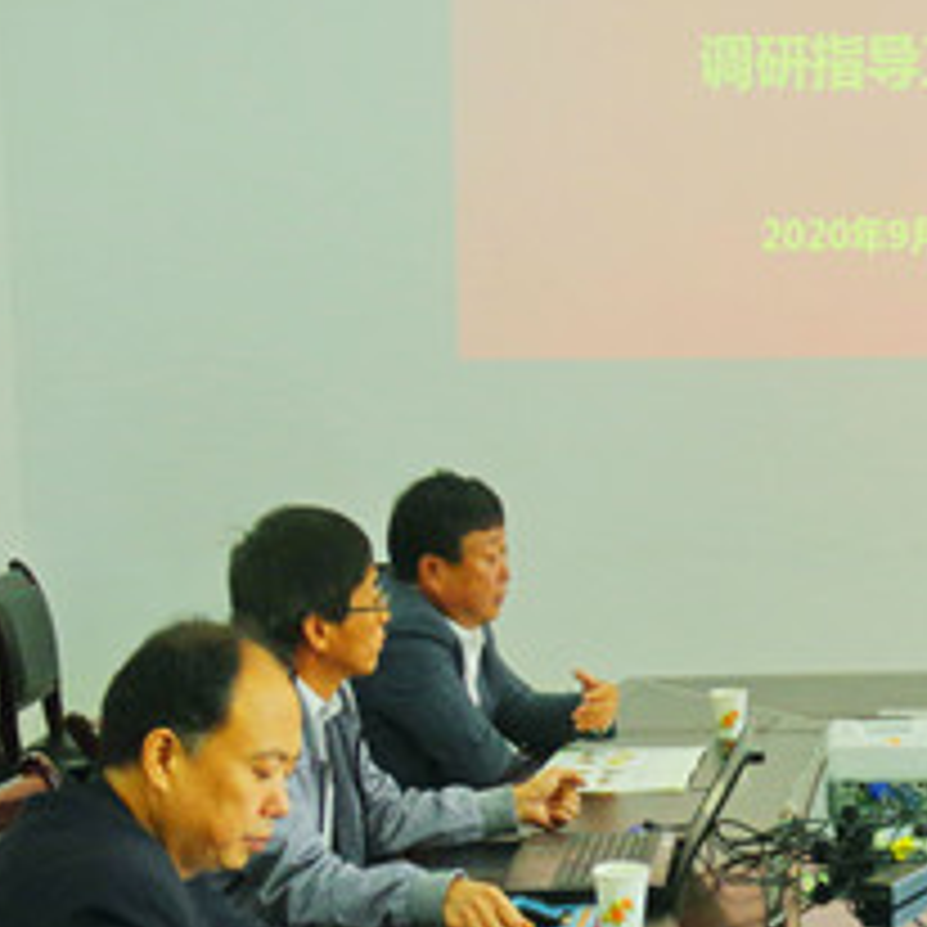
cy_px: 567
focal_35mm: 62
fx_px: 1878
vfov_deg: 27.6
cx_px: 954
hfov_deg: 26.1
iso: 800
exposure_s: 1/80
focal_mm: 17
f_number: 5.6
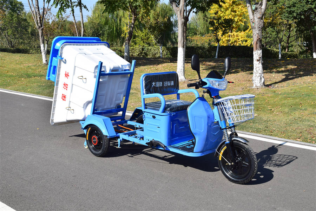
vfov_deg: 28.9
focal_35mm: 46
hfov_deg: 42.3
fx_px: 408
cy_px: 106
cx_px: 158
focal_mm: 31
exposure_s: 1/500
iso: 320
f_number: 11
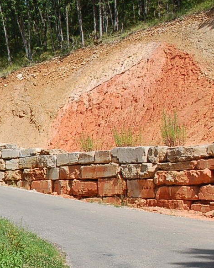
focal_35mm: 65
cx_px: -99
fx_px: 514
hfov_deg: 20.4
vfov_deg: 28.9
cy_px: 188
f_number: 9
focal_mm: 18
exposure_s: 1/320
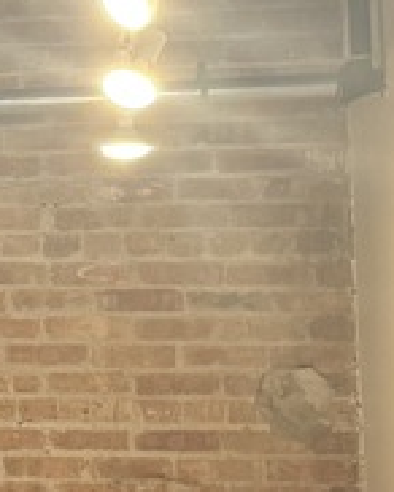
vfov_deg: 10.4
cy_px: 314
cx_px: -1012
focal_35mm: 185
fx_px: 2692
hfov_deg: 7.0
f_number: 1.78
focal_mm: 6.76
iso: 160
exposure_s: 1/60
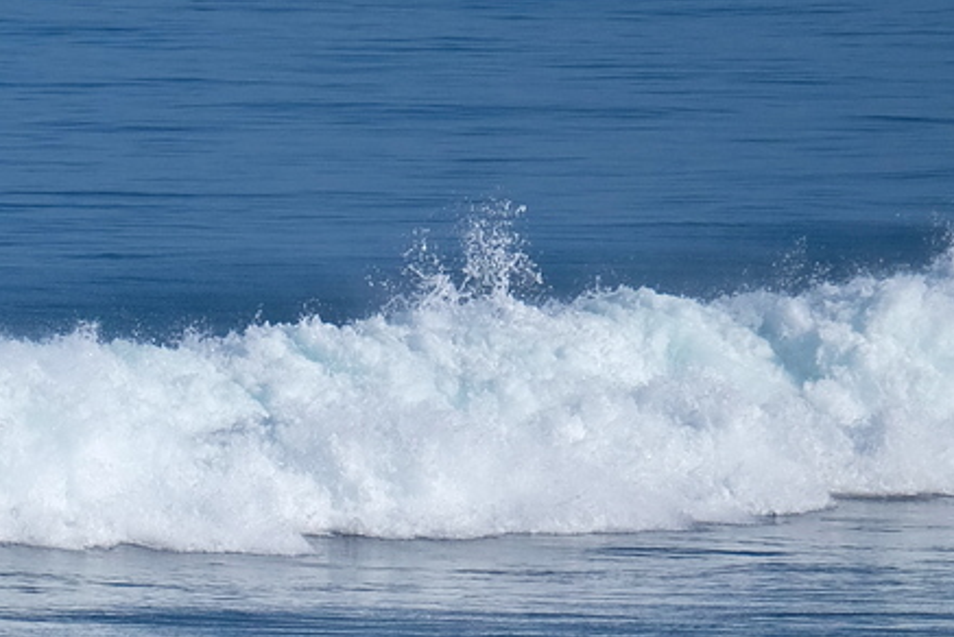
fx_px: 24183
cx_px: -648
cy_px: 618
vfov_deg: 1.5
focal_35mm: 912
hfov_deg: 2.3
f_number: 6.4
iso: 400
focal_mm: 171.6
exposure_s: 1/3000
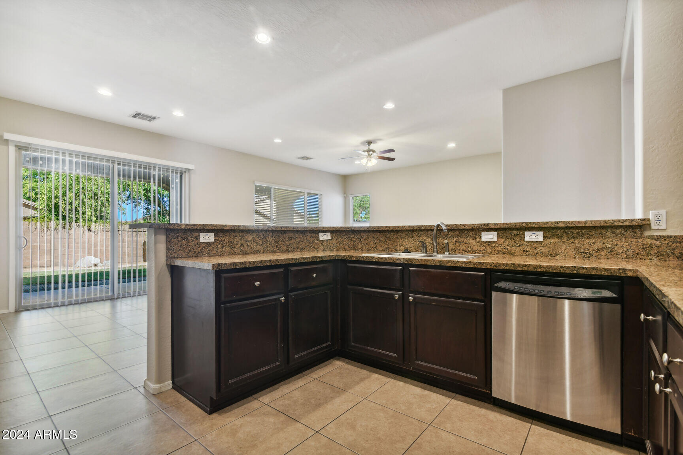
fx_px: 304
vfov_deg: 73.7
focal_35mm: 16
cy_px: 228
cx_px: 342
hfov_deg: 96.7
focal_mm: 16
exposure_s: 1/2.5
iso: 400
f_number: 11
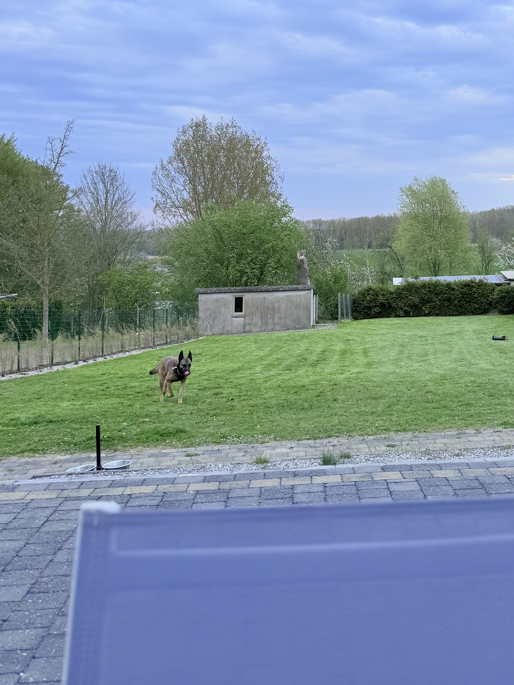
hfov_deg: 31.3
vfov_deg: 40.6
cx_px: 415
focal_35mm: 45
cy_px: 153
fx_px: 891
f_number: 1.78
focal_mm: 6.76
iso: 64
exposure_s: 1/215
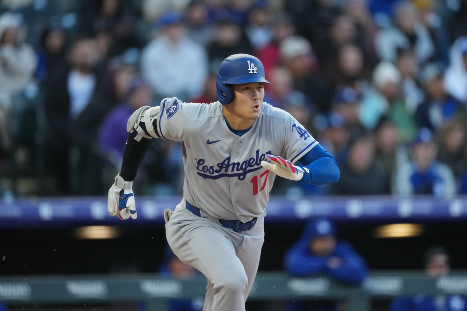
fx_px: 7780
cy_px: 156
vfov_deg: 2.3
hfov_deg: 3.4
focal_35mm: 600
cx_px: 234
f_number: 4
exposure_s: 1/2500
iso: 4000
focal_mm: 600
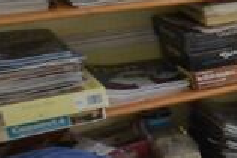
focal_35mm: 97
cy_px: 86
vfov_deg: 14.1
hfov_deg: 12.5
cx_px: 658
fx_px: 638
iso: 400
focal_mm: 10
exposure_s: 1/40
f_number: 8
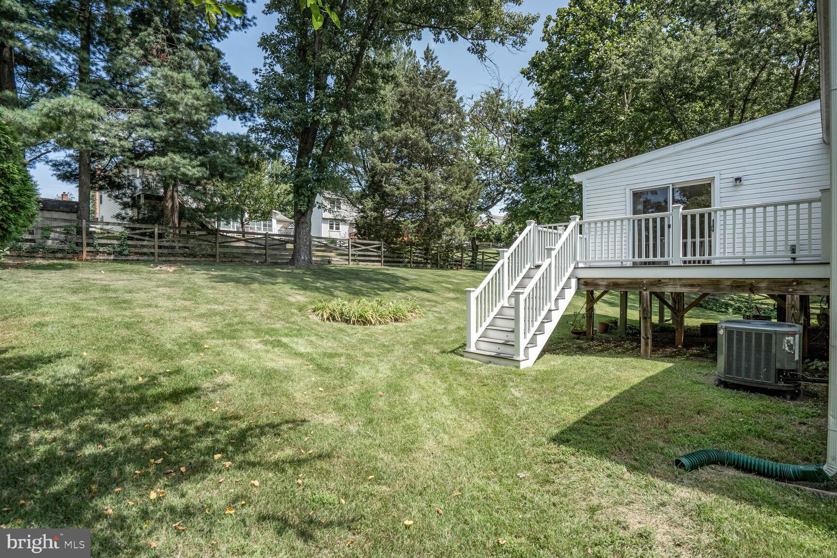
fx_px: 372
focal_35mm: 16
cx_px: 418
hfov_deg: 96.7
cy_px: 279
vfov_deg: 73.7
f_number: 8
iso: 800
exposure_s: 1/1250
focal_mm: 16
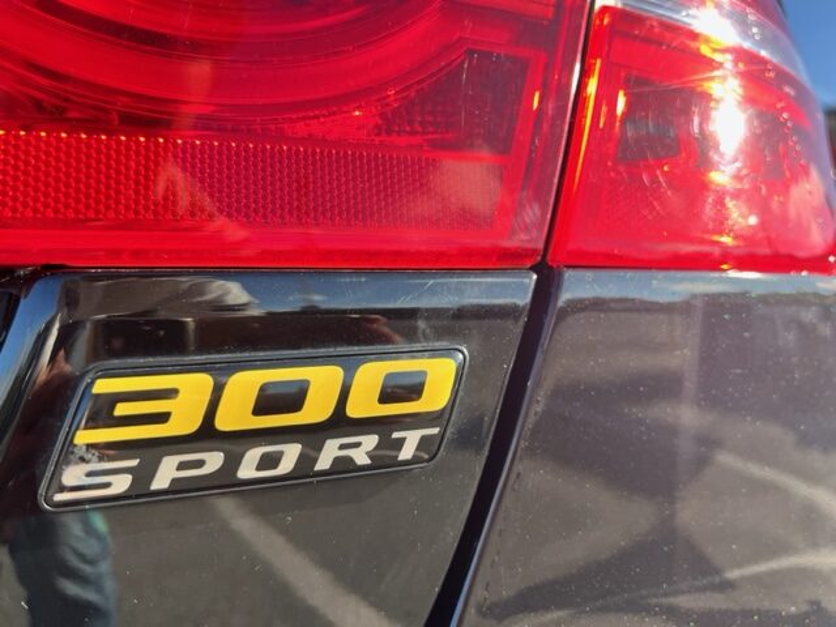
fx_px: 628
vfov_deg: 53.1
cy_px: 314
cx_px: 418
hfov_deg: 67.3
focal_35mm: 26
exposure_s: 1/924
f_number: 1.5
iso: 50
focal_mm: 5.7
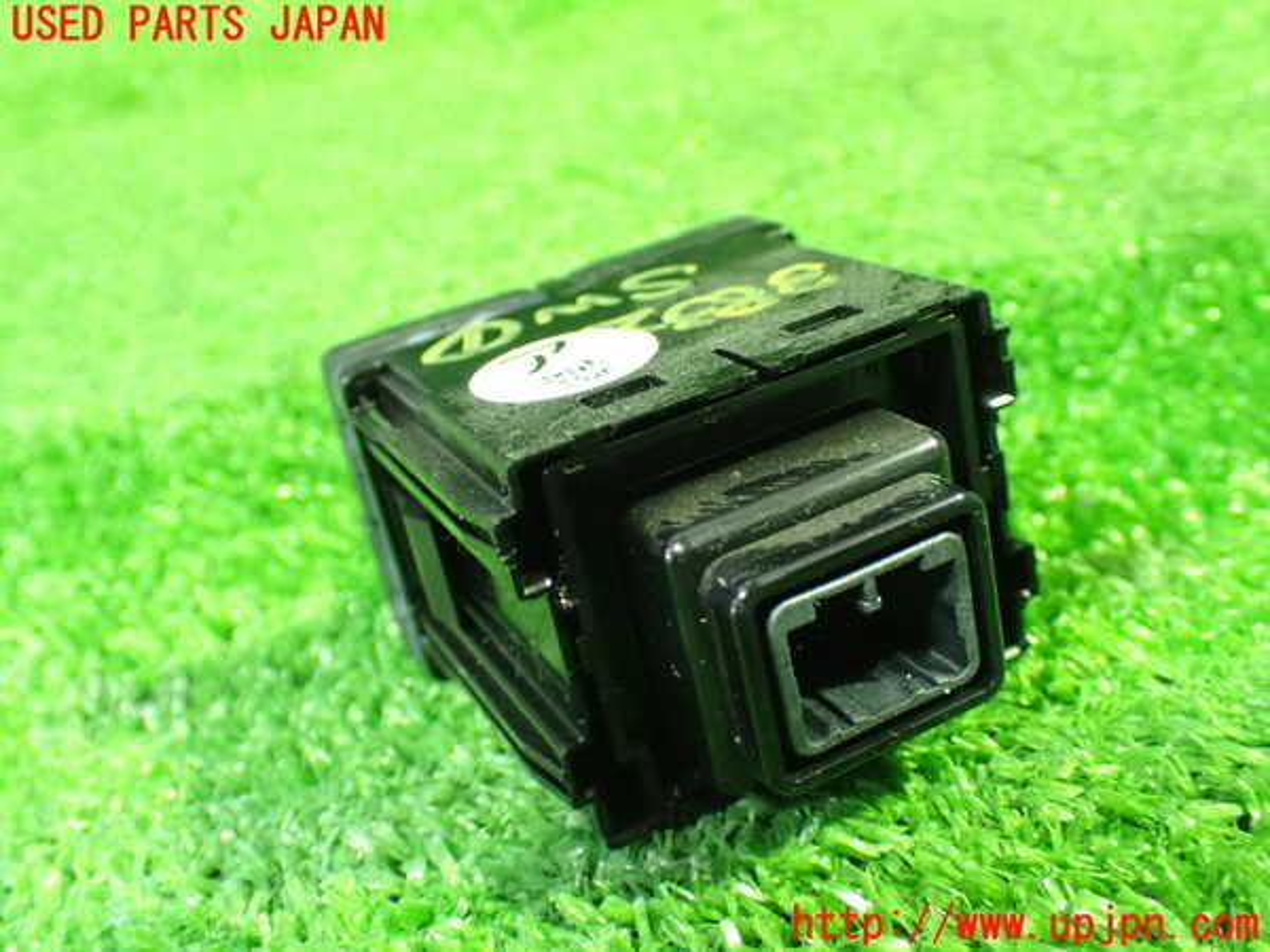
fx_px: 1394
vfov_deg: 37.7
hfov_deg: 49.0
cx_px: 635
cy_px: 476
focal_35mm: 38
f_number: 2.7
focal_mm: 6.83
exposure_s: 1/25
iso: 1600
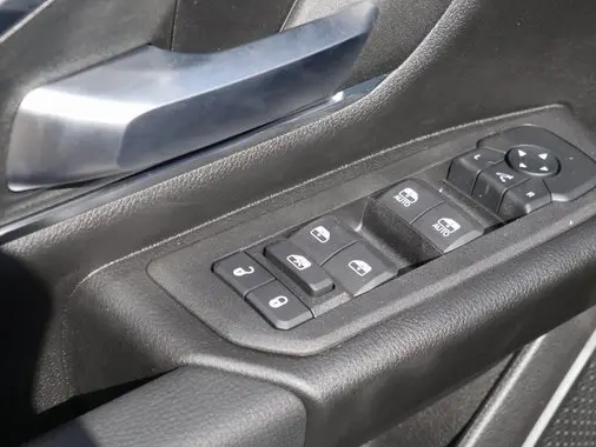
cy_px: 170
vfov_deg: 18.2
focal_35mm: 81
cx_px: 297
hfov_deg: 24.1
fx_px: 1395
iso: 200
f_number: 5.6
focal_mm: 32
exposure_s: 1/200
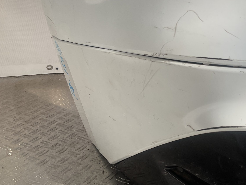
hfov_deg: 42.3
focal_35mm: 44
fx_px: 313
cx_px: 167
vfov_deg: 32.9
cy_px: 87
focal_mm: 3
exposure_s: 1/1311
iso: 16
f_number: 1.8
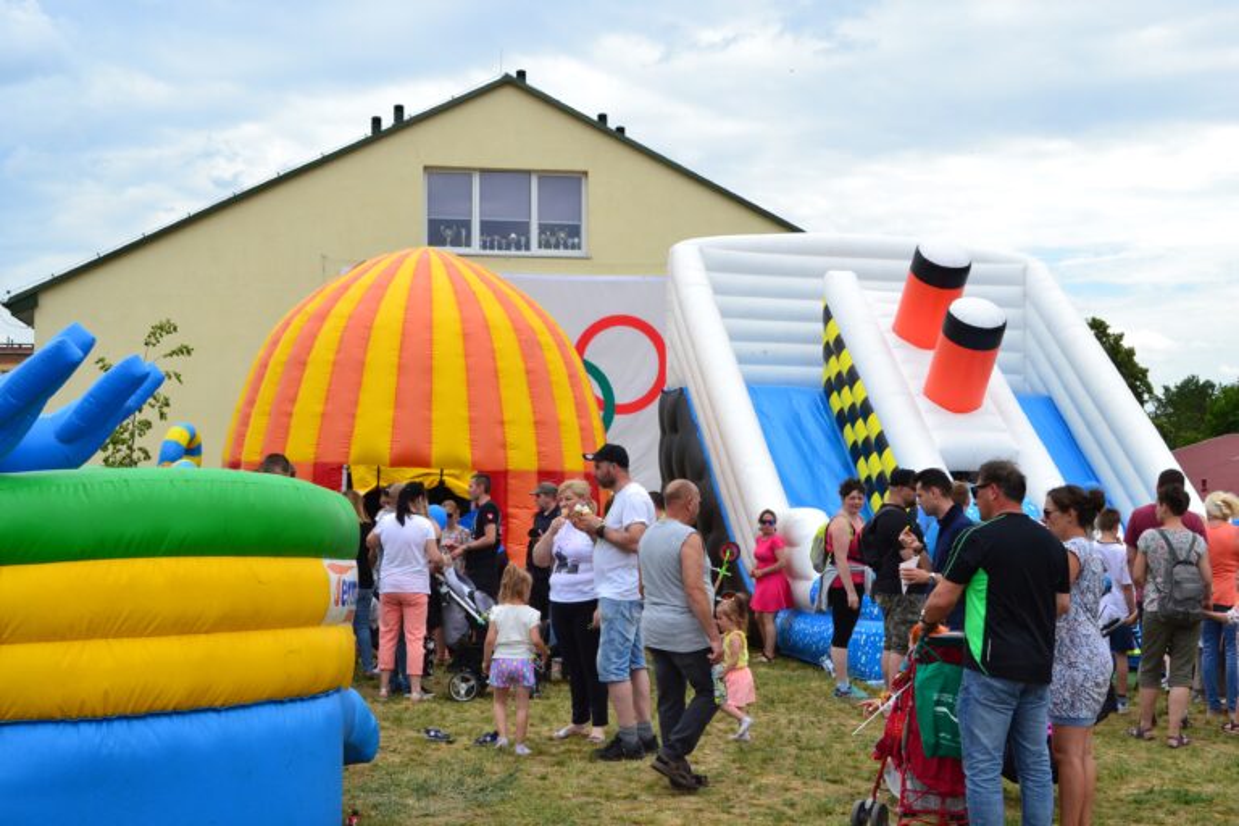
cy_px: 413
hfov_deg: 43.6
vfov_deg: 29.9
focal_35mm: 45
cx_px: 620
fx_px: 1549
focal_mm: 30
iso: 400
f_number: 10
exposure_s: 1/320
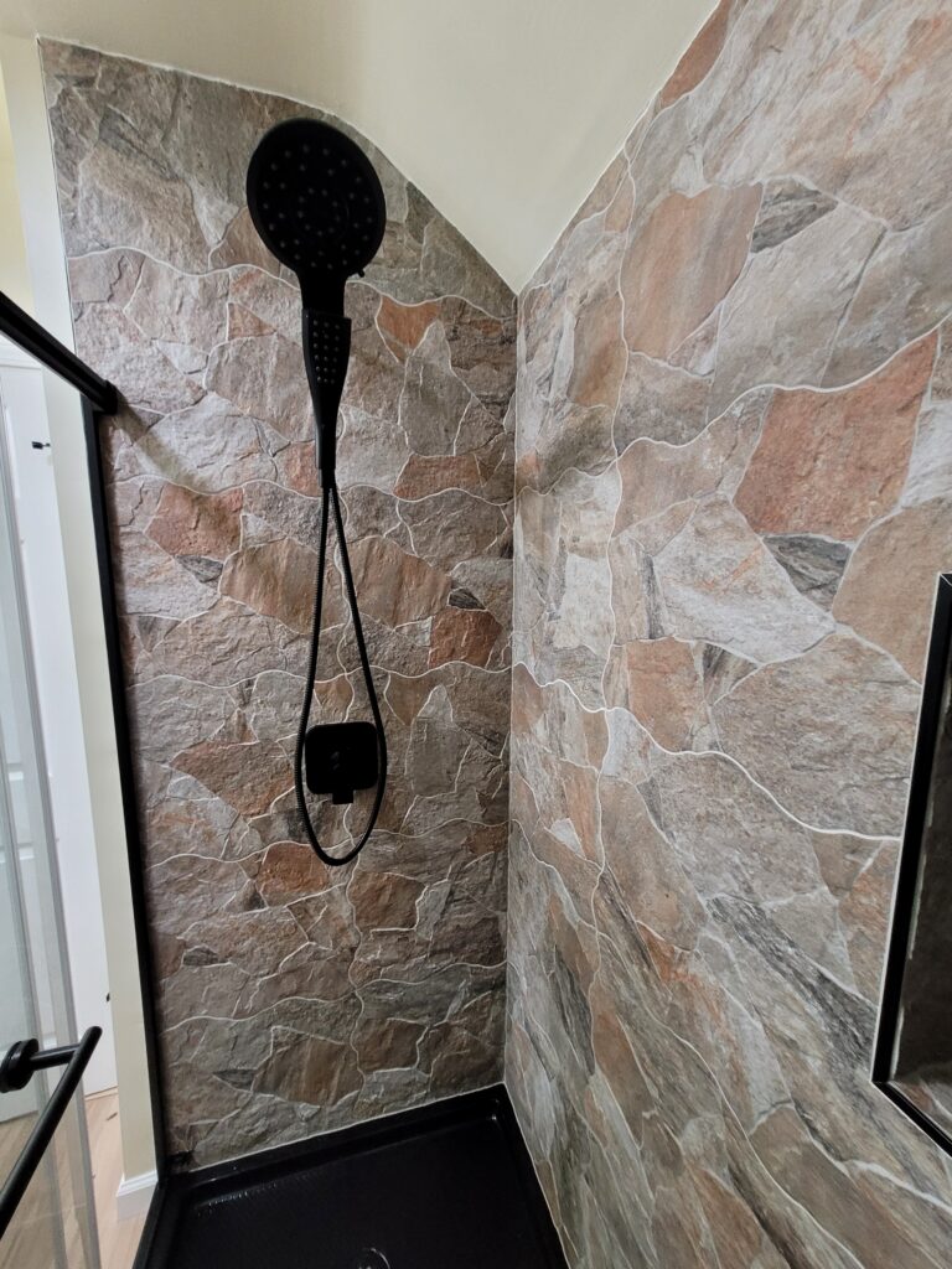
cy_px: 634
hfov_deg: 89.9
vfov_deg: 106.2
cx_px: 476
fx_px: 477
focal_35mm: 13
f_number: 2.2
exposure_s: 1/60
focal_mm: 1.74
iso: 250
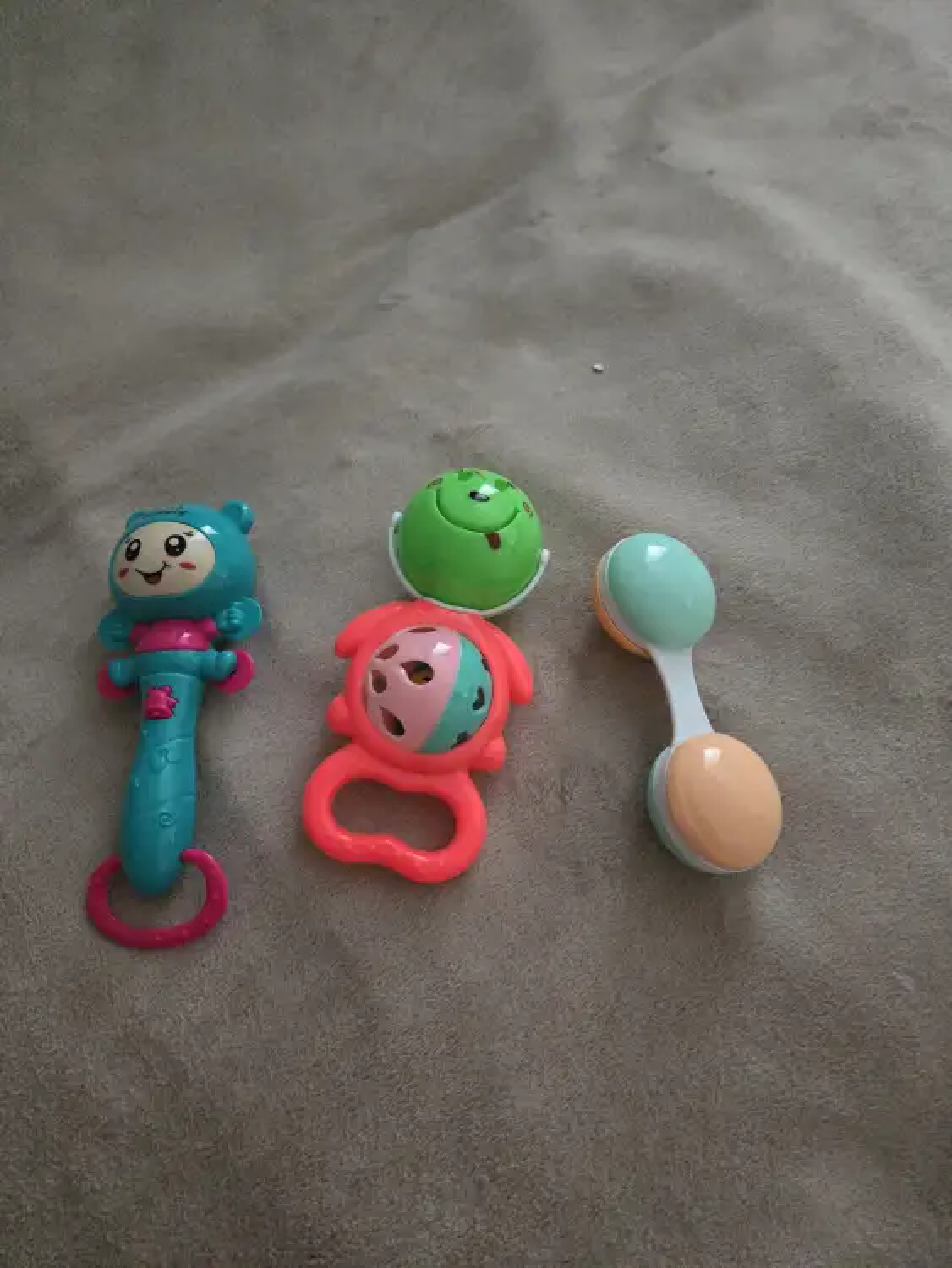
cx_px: 476
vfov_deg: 73.9
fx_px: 843
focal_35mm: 23
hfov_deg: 58.9
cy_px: 634
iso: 2500
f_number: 1.8
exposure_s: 1/100
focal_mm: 5.4
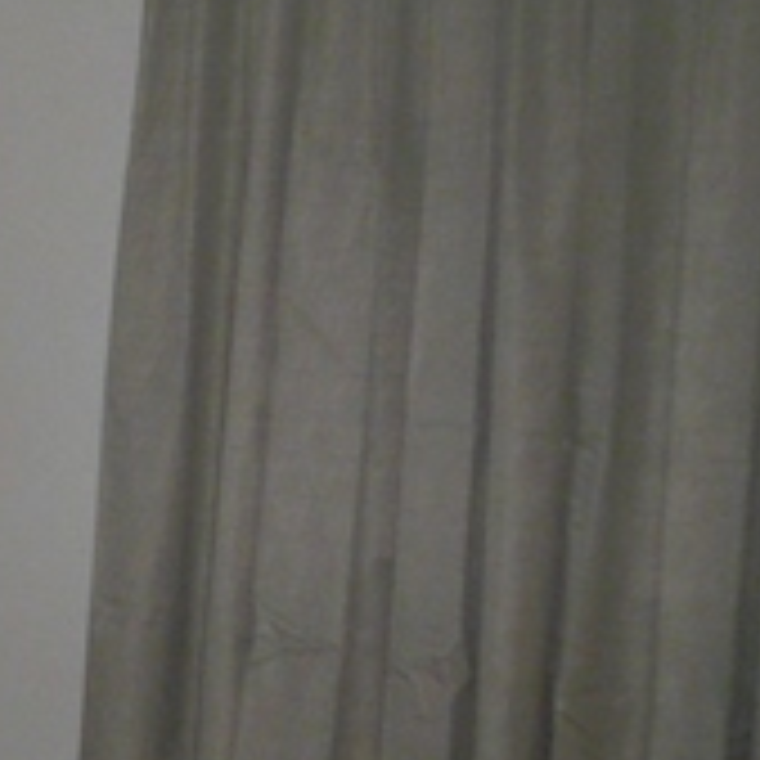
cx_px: -481
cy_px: 558
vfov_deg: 18.4
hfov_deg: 16.3
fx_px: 2335
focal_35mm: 94
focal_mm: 4.6
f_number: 2.8
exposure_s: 1/30
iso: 200
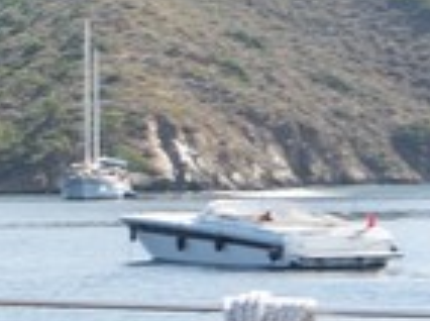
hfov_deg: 8.0
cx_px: -924
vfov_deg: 7.1
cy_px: 186
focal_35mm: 208
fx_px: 2579
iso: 100
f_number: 4
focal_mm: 16
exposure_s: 1/500
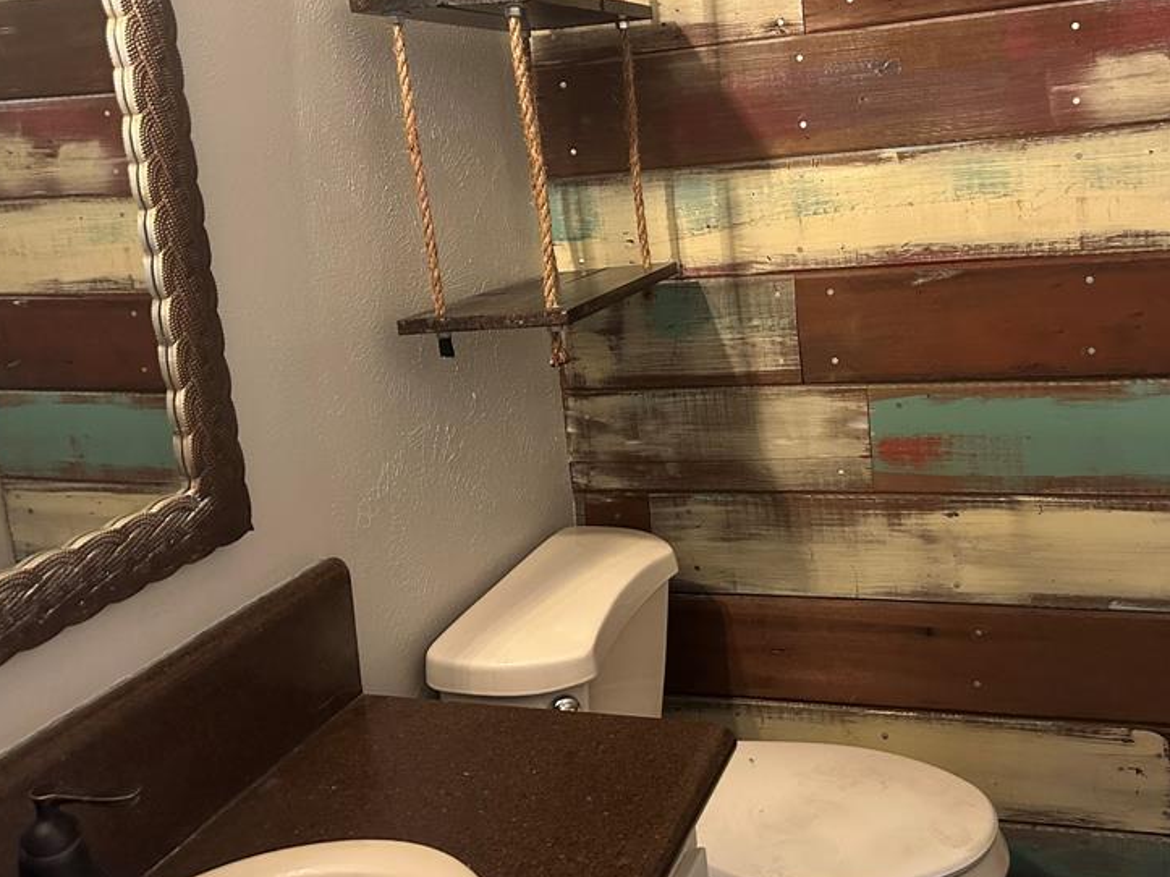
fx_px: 1149
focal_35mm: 34
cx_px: 733
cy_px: 320
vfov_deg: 41.4
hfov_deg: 53.4
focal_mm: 6.86
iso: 800
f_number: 1.78
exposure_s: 1/30
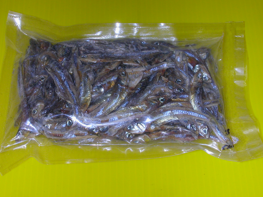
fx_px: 517
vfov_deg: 21.6
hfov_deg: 28.6
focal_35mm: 68
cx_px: 132
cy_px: 98
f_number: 6.1
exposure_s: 1/59.9
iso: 100
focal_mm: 10.4
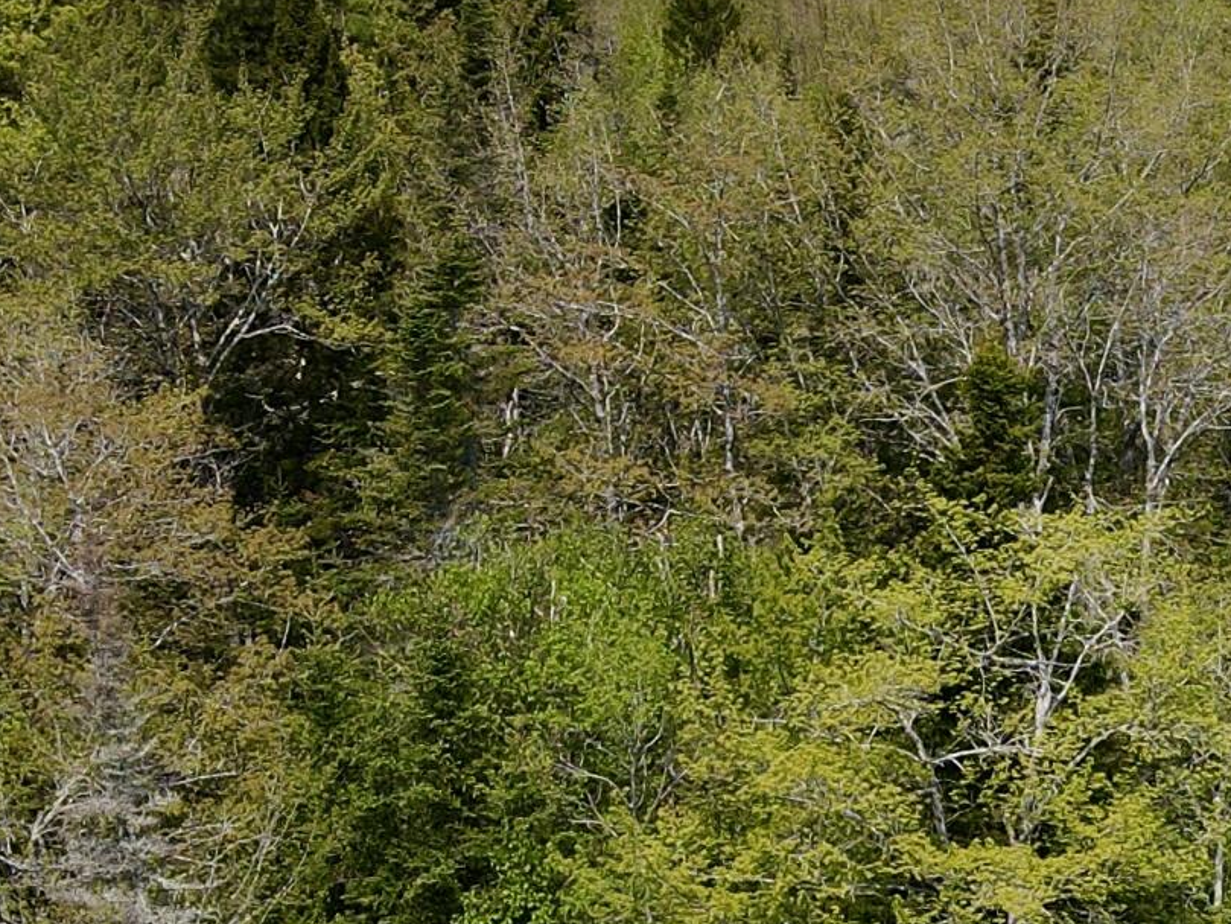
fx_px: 3165
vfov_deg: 16.2
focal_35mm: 89
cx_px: 1231
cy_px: 968
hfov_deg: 21.3
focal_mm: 4.5
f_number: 2.8
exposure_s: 1/725
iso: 110
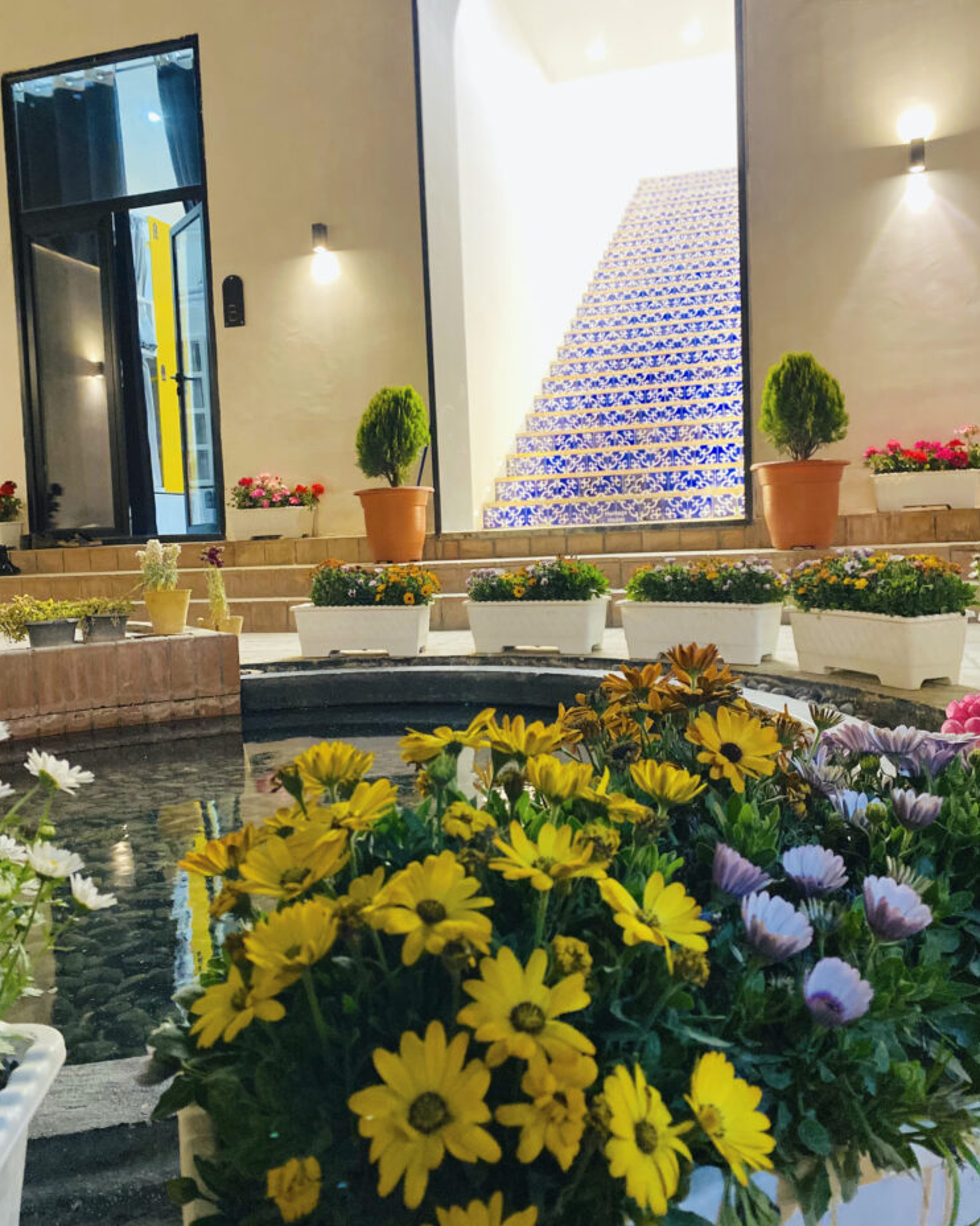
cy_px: 592
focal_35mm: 28
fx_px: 1015
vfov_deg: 62.2
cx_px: 478
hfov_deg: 51.5
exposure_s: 1/50
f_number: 1.8
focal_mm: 4.25
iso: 400
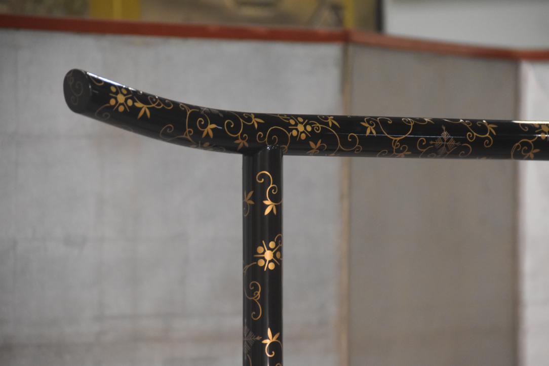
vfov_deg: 5.0
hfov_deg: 7.4
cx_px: 274
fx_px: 4232
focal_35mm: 278
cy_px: 183
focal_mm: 185
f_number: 6.3
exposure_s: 1/125
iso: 3200
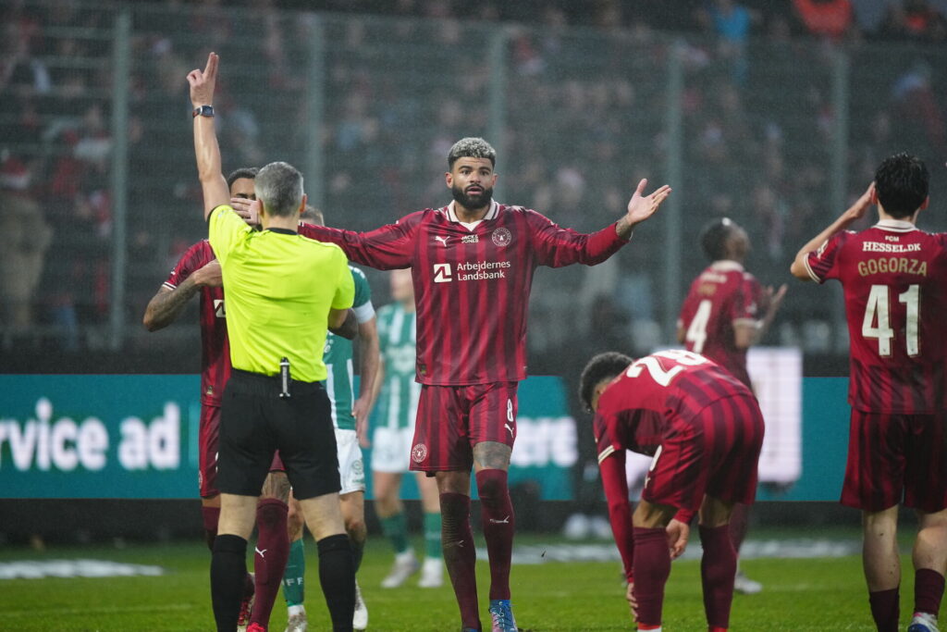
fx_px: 10523
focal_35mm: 400
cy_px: 316
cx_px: 474
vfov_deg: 3.4
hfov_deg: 5.2
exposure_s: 1/1250
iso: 3200
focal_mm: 400
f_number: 2.8
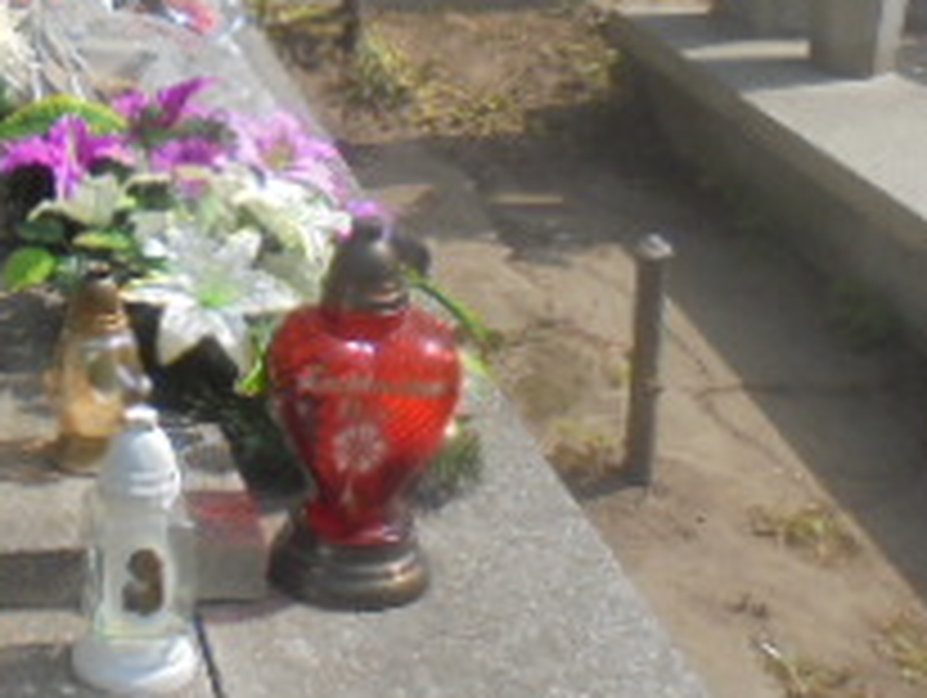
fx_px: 2413
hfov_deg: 20.3
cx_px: -194
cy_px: -140
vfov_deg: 15.8
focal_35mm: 90
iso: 100
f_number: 3.7
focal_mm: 5.3
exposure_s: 1/640
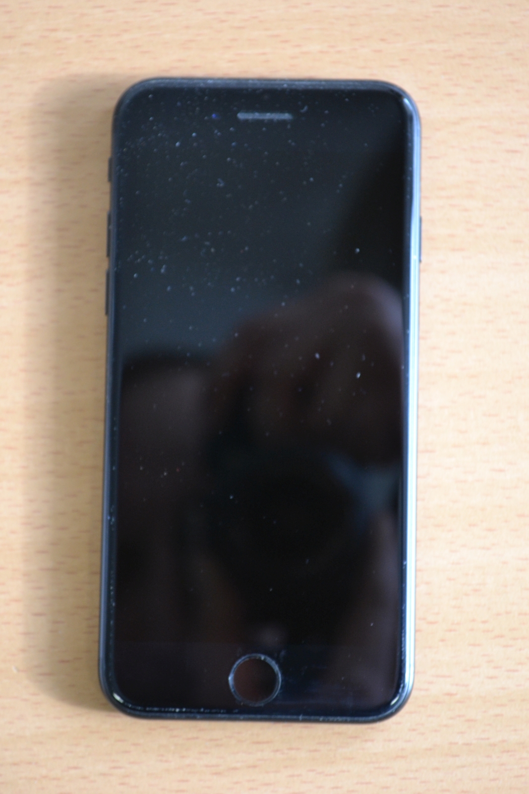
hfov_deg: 16.6
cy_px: 397
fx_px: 1818
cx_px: 264
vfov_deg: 24.6
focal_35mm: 82
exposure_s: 1/15
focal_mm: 55
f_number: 5.6
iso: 1100
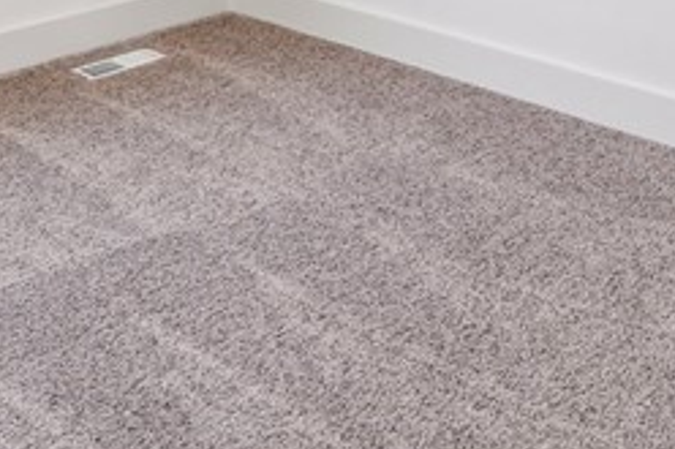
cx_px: 490
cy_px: -355
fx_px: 1068
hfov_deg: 34.5
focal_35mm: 57
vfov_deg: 18.6
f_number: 11
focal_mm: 13
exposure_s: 1/15
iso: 125
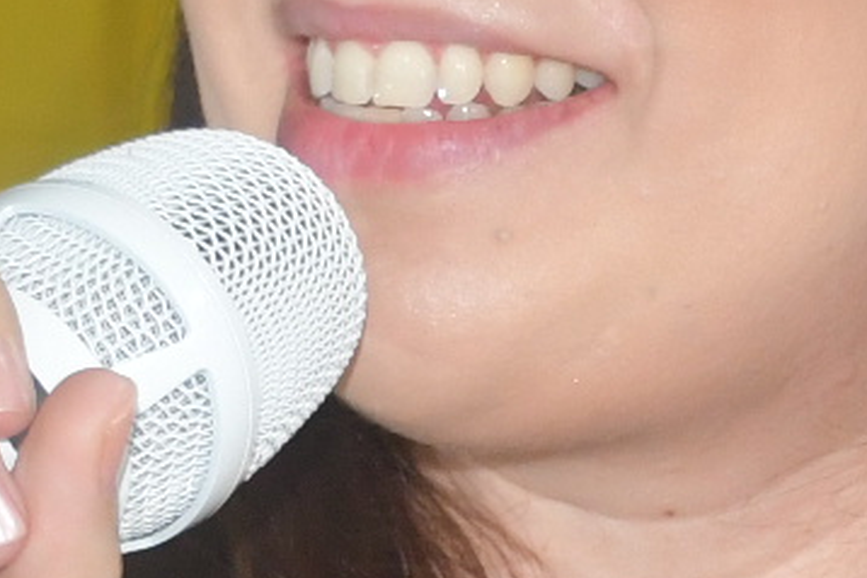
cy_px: 726
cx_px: 494
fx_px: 8432
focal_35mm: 350
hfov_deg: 5.9
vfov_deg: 3.9
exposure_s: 1/60
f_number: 4
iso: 1250
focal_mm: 30
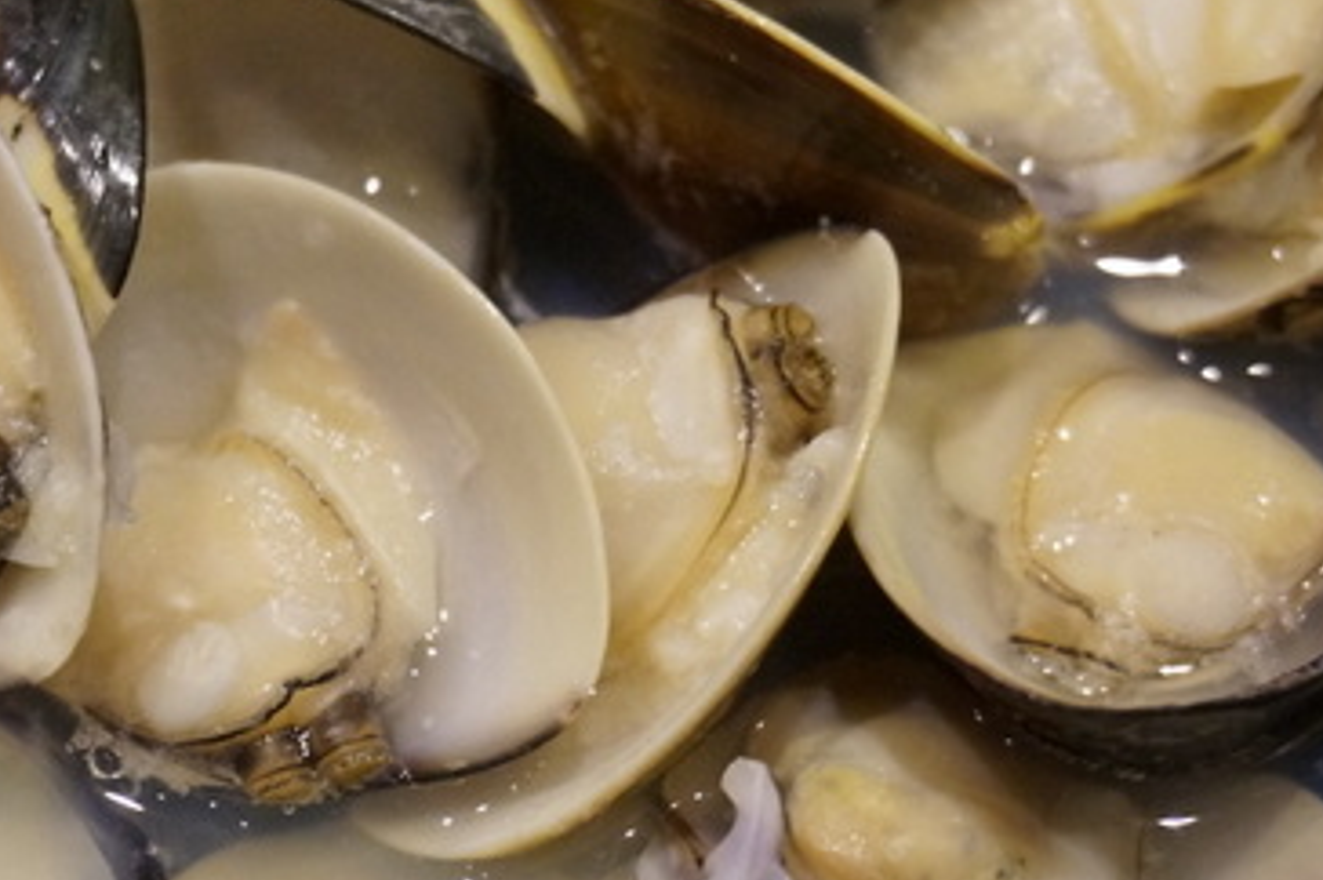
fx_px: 3777
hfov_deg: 19.8
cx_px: 418
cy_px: 285
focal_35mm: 103
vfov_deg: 13.3
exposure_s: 1/60
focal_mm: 39
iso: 3200
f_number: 5.6
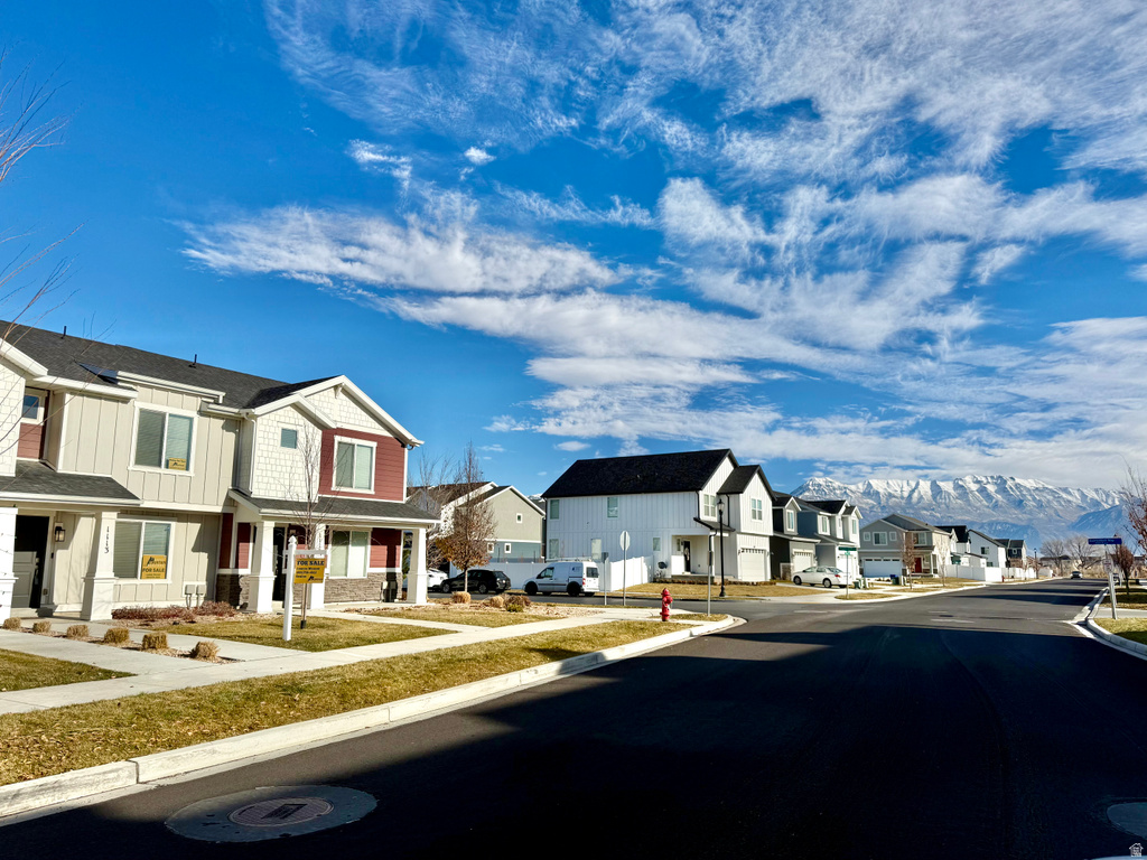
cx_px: 574
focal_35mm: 24
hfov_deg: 71.6
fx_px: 795
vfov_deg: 56.8
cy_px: 430
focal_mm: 6.76
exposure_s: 1/8130
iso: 80
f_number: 1.78
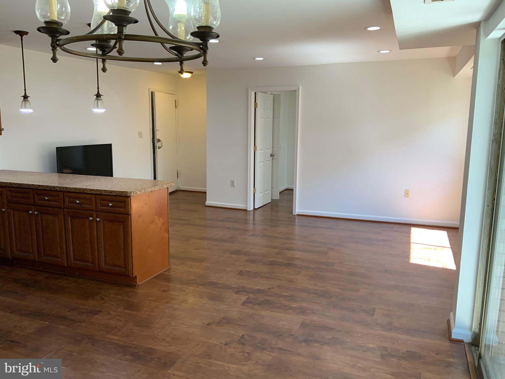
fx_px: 423
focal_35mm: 29
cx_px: 252
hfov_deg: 61.7
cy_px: 190
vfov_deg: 48.2
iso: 40
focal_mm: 3
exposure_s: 1/120
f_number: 1.8
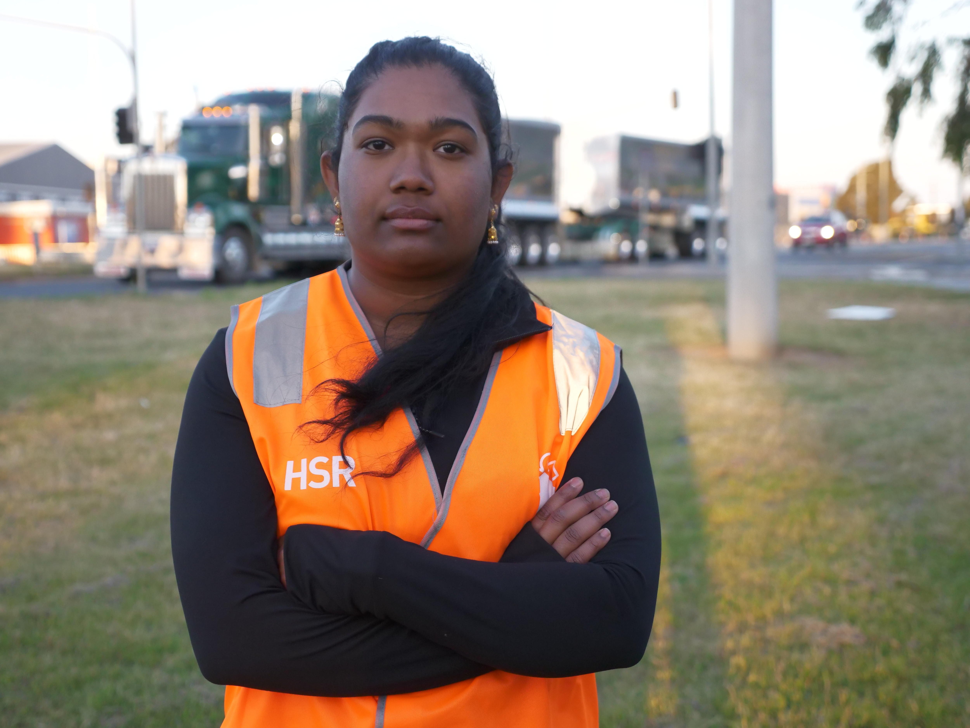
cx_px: 485
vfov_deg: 24.4
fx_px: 1681
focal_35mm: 60
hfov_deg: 32.2
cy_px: 364
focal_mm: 30
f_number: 2.8
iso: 1250
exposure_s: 1/1300
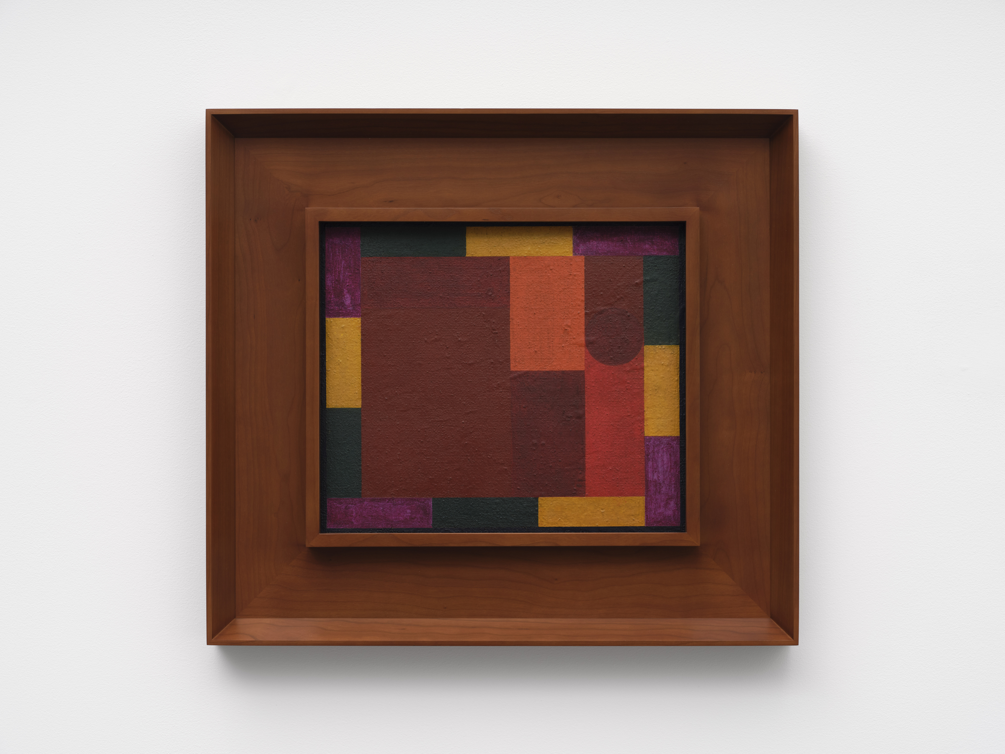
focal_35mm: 79
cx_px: 502
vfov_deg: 18.7
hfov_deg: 24.7
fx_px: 2294
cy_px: 377
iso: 320
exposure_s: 1/125
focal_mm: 100
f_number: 9
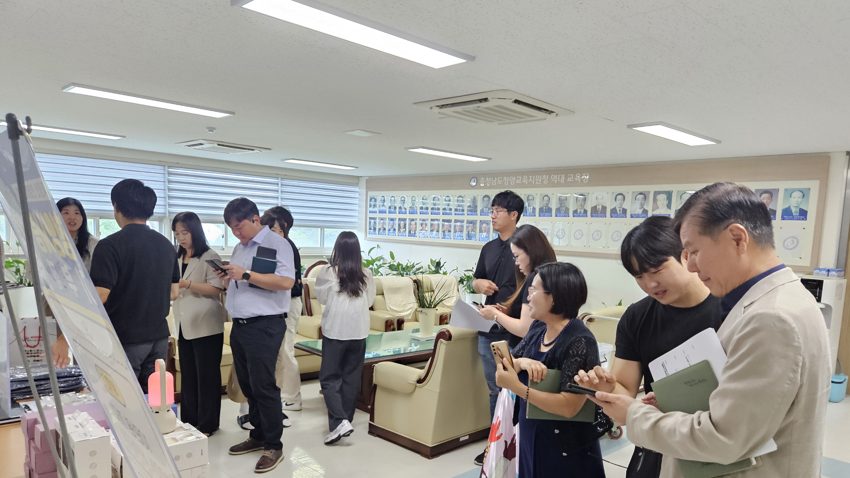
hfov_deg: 71.9
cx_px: 439
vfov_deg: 44.1
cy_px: 291
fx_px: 586
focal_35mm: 26
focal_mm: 5.4
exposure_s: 1/120
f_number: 1.8
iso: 500
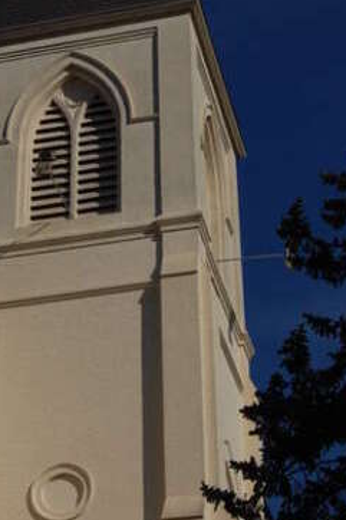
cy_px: 197
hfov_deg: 12.9
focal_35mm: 106
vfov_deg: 19.3
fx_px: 1530
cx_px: 79
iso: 200
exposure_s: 1/500
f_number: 16
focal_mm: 32
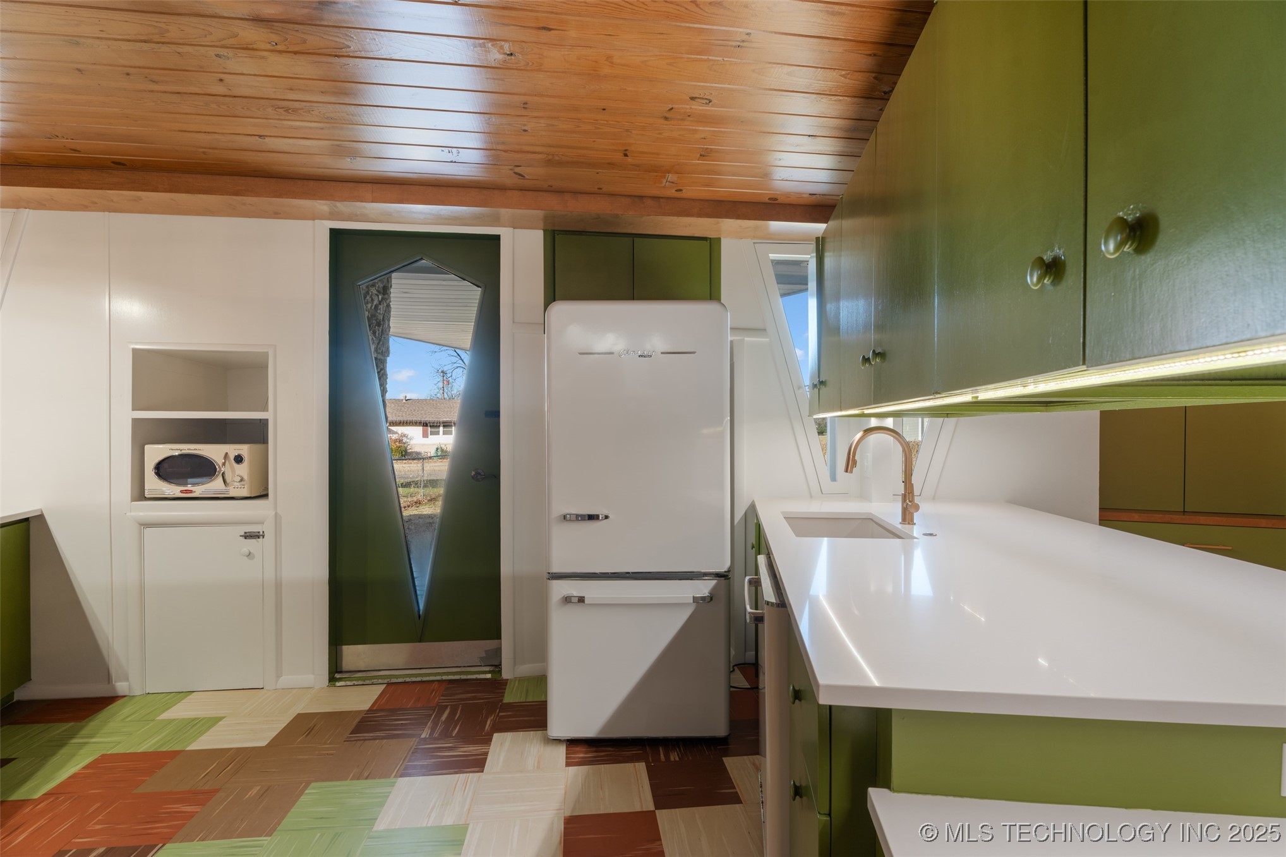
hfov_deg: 92.9
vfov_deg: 70.1
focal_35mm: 17
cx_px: 643
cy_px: 428
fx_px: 611
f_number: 9
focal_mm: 17.1
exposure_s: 1.3
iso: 250
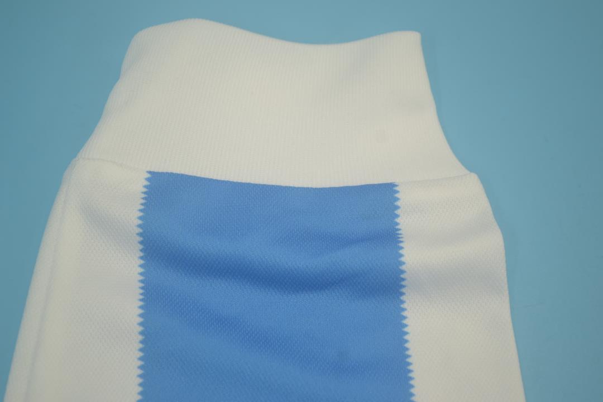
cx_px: 302
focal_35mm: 75
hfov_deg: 27.0
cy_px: 201
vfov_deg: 18.2
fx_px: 1256
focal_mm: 50
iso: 200
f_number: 5.6
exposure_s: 1/80
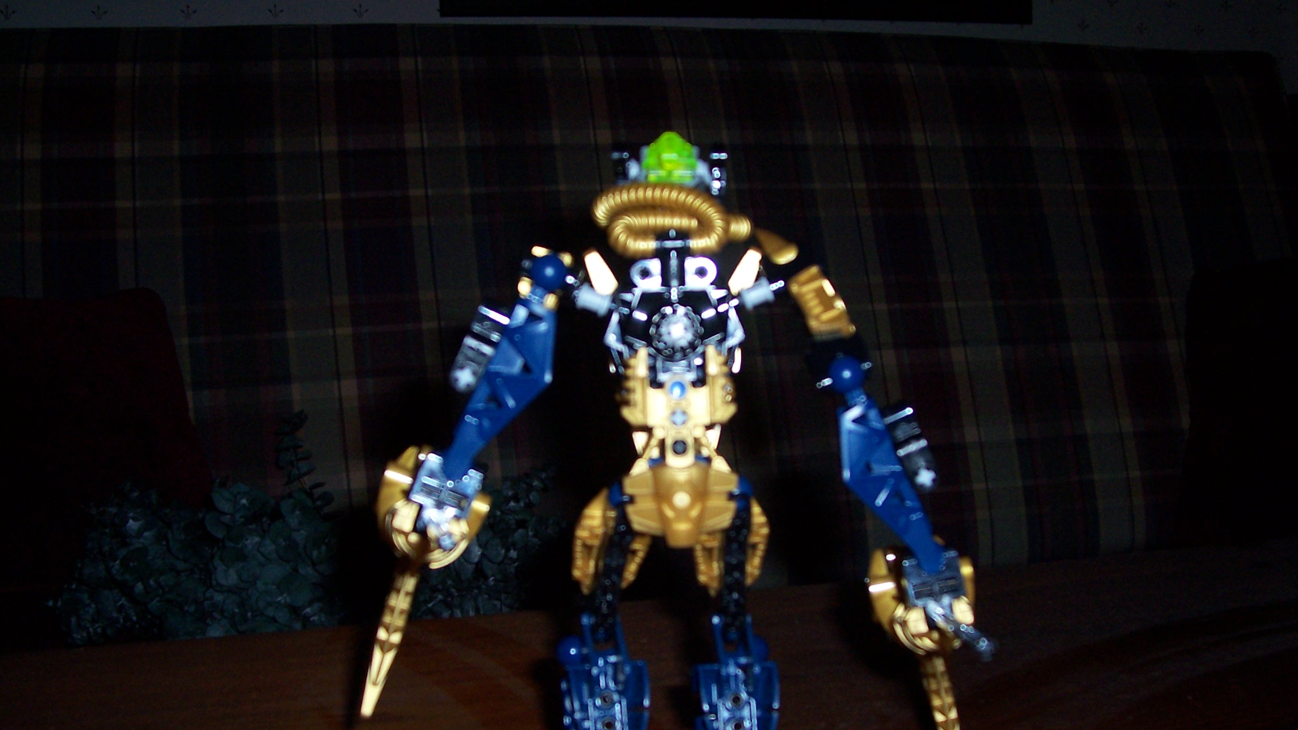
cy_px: 481
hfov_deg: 52.8
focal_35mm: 38
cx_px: 650
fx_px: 1308
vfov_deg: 31.0
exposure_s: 1/60
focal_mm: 5.6
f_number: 2.7
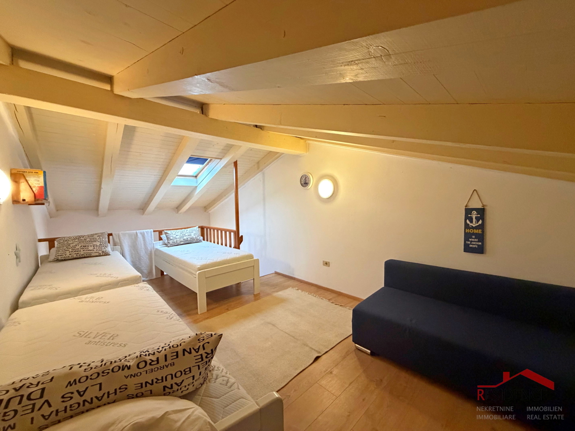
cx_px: 288
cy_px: 216
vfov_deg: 85.7
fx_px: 233
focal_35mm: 14
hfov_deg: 102.1
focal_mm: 2.22
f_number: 2.2
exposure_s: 1/50
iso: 500
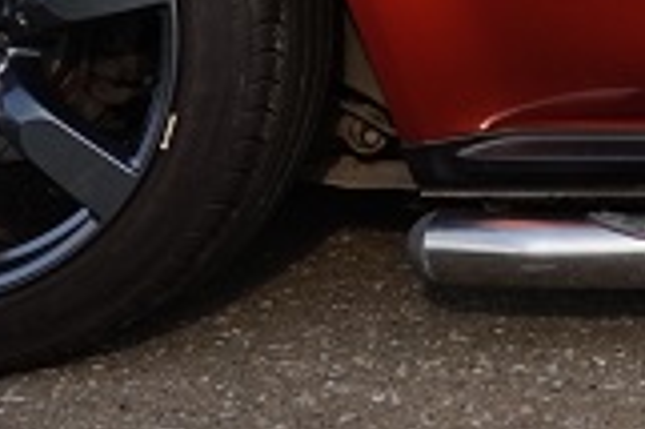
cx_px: 1362
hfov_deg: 9.4
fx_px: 3633
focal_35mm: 203
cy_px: -375
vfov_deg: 6.6
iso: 100
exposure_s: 1/80
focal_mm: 20
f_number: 10
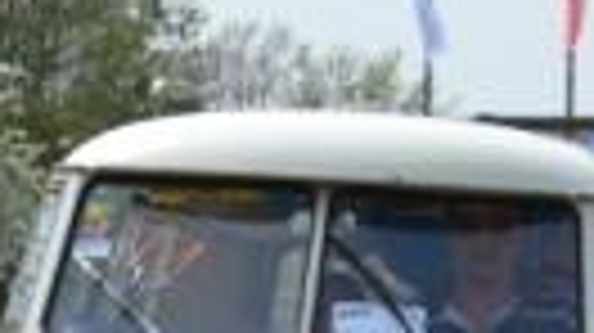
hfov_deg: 3.9
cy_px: 502
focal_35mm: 559
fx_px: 8794
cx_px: 324
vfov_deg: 2.2
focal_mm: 105
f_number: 8
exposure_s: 1/250
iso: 100
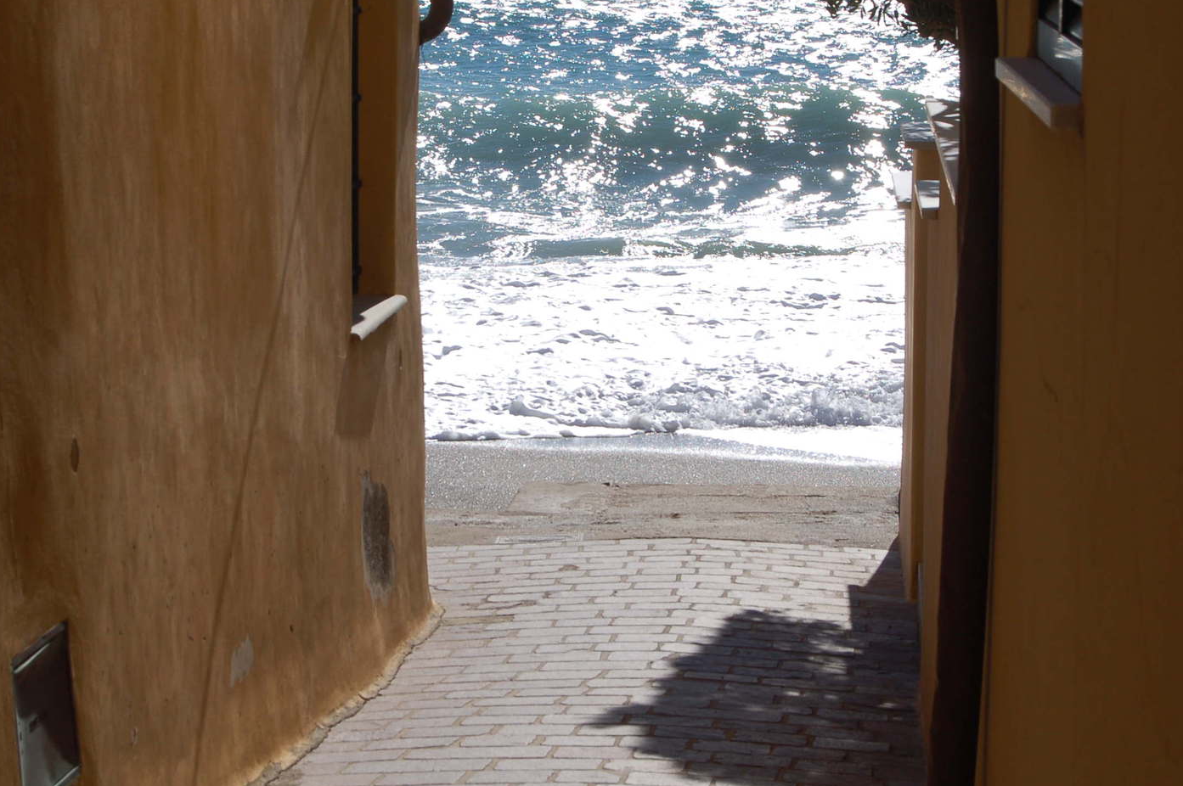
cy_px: 299
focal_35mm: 114
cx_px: 547
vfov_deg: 12.0
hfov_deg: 18.0
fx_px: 3732
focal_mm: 55
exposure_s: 1/500
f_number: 11
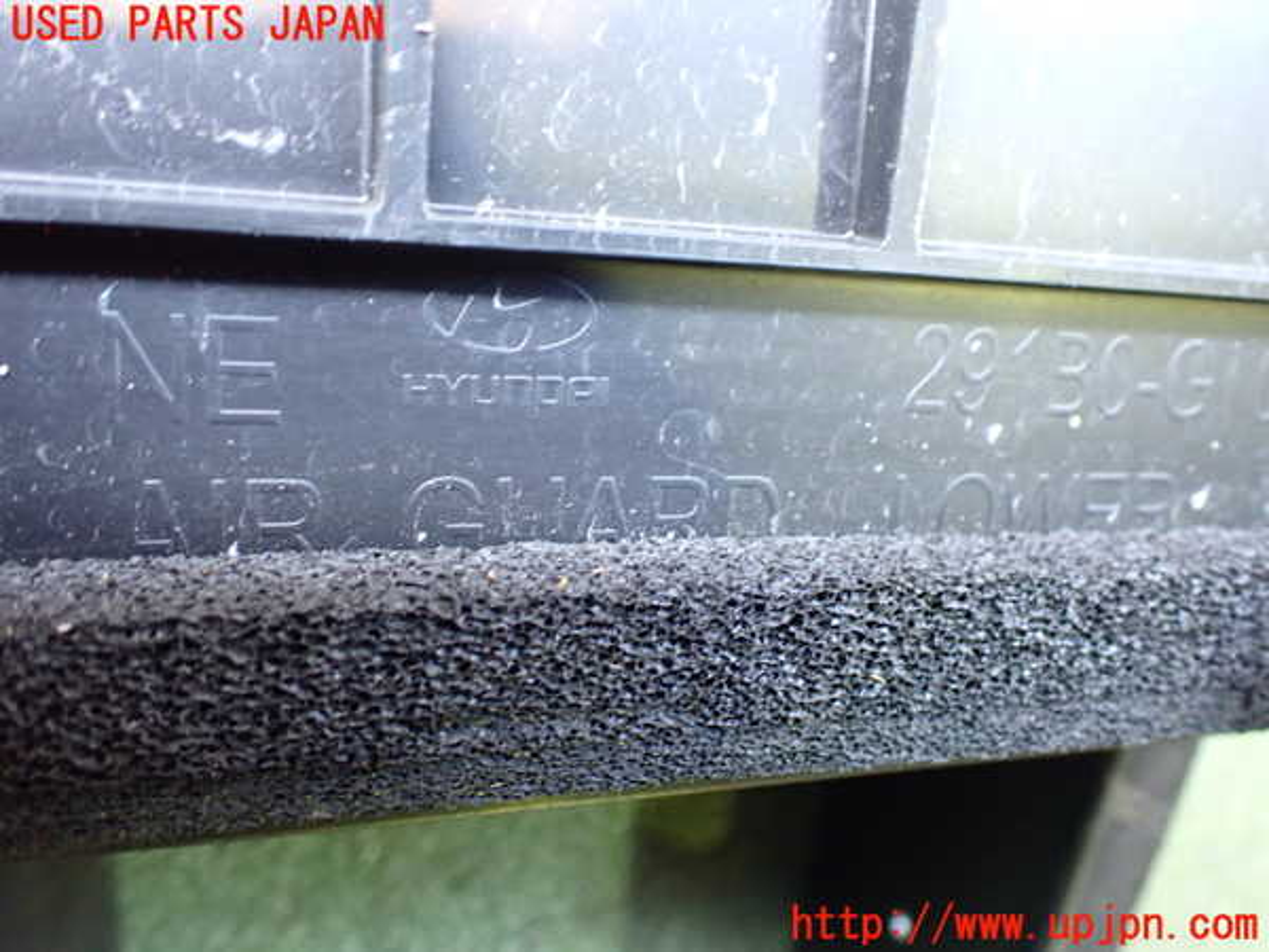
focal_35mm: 30
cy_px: 476
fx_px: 1100
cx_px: 634
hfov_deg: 60.0
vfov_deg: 46.8
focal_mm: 5.4
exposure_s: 1/30
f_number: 2.3
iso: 1000
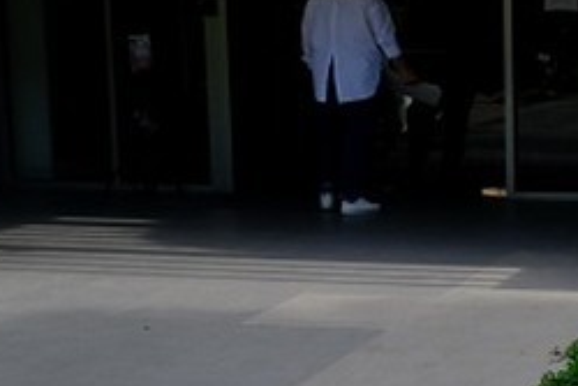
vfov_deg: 14.9
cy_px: 220
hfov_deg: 20.6
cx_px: 705
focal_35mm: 92
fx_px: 1478
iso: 800
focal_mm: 24
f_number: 4
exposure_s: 1/2000
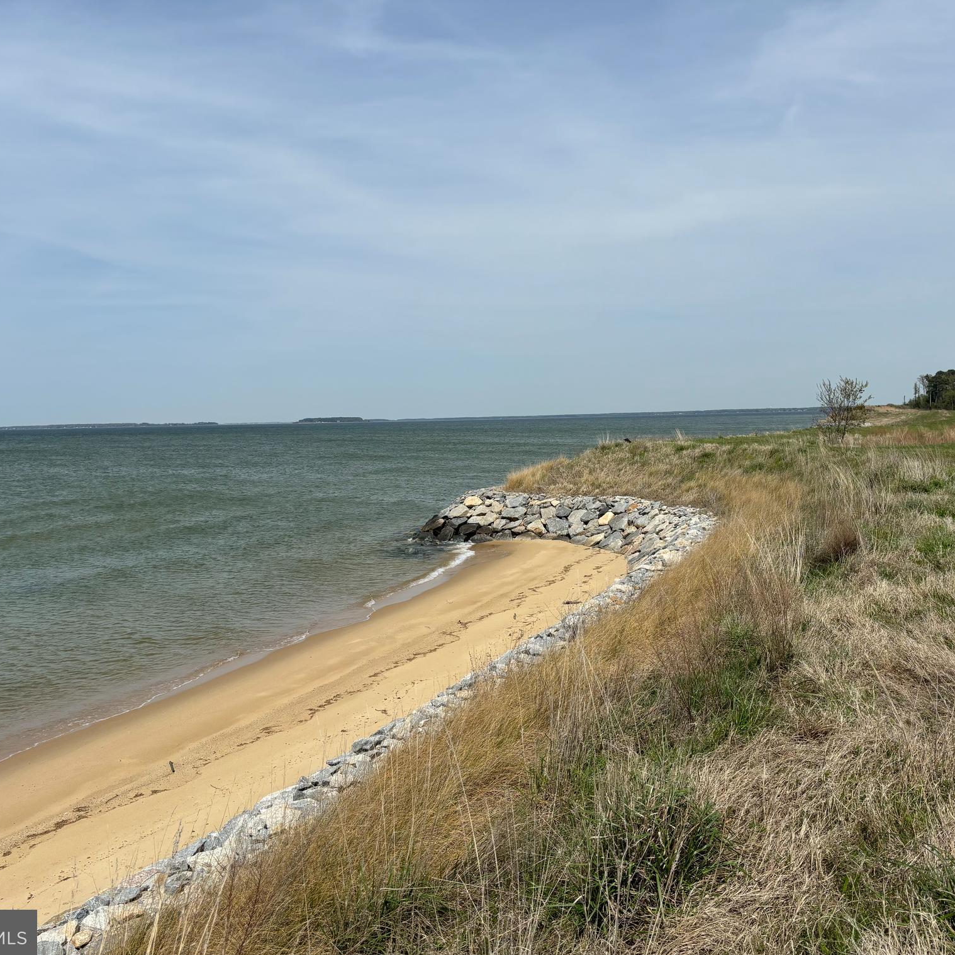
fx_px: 968
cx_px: 524
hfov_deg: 52.4
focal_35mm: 31
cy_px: 478
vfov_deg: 52.5
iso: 50
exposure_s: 1/7194
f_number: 1.6
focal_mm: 5.96
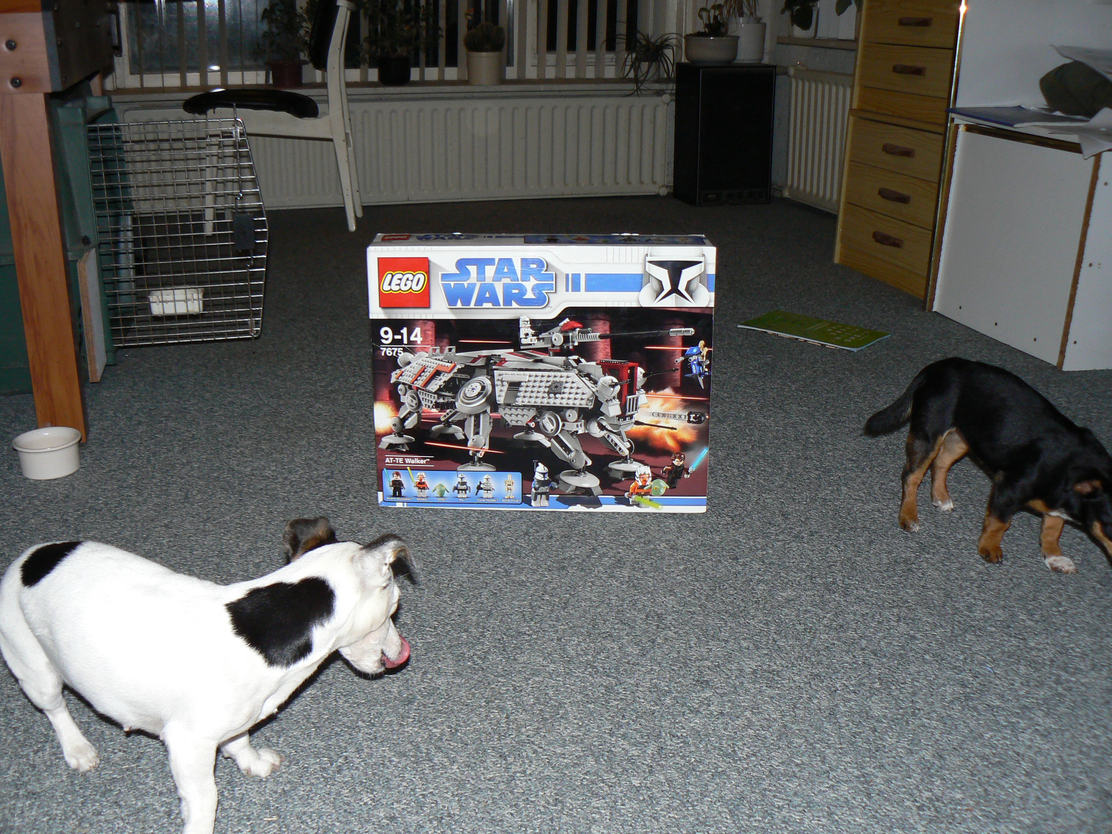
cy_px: 417
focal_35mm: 36
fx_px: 1156
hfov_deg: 51.4
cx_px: 556
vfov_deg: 39.7
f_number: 2.8
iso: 100
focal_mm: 6
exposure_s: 1/30
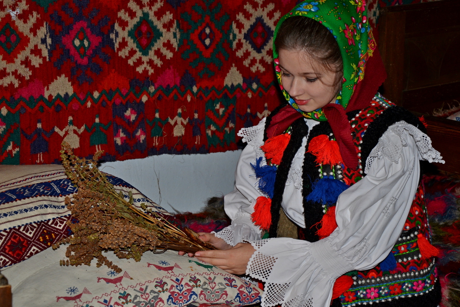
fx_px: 862
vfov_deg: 20.2
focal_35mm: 68
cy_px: 154
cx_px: 230
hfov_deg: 29.9
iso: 320
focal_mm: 45
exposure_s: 1/60
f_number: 4.8
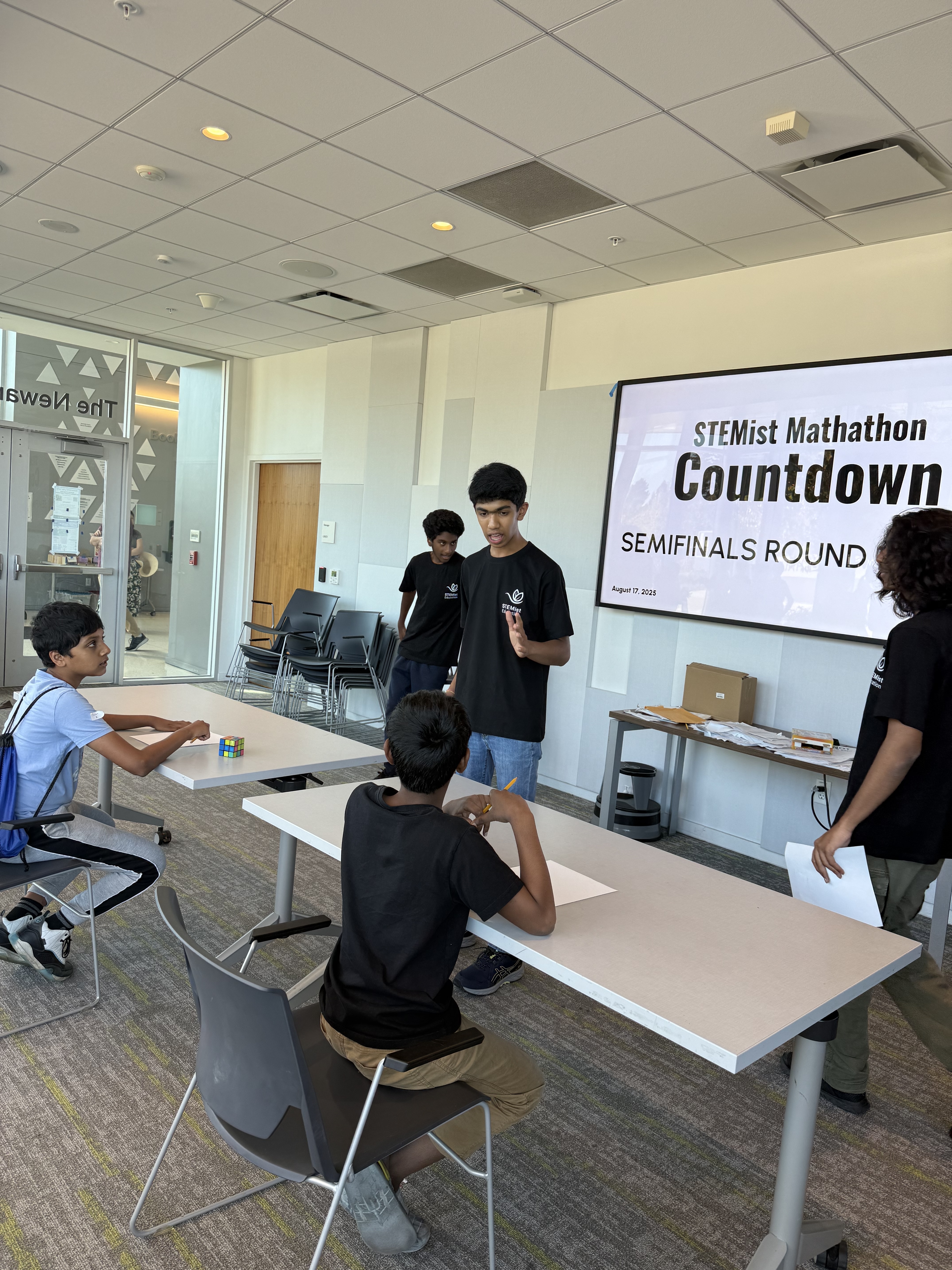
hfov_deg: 56.8
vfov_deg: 71.6
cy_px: 635
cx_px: 476
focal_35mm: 24
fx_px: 880
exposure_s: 1/121
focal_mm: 6.76
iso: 64
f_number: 1.78
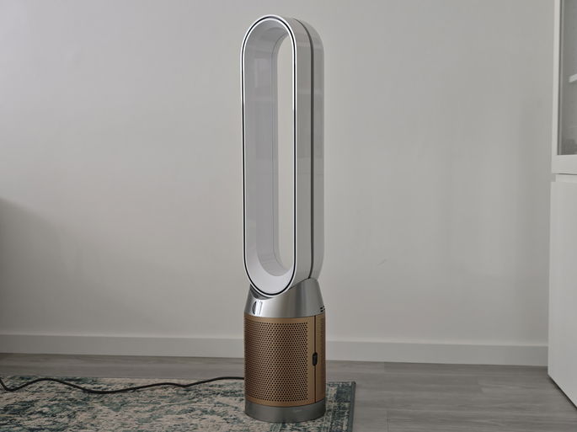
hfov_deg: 41.3
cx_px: 288
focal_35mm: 46
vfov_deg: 31.5
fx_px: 766
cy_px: 216
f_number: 1.63
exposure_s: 1/50
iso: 320
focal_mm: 8.72
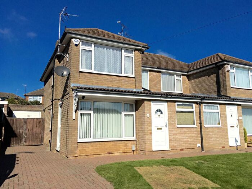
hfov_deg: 61.7
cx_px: 126
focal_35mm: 29
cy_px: 94
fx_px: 211
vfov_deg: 48.2
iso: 25
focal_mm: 4.15
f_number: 2.2
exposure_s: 1/4808
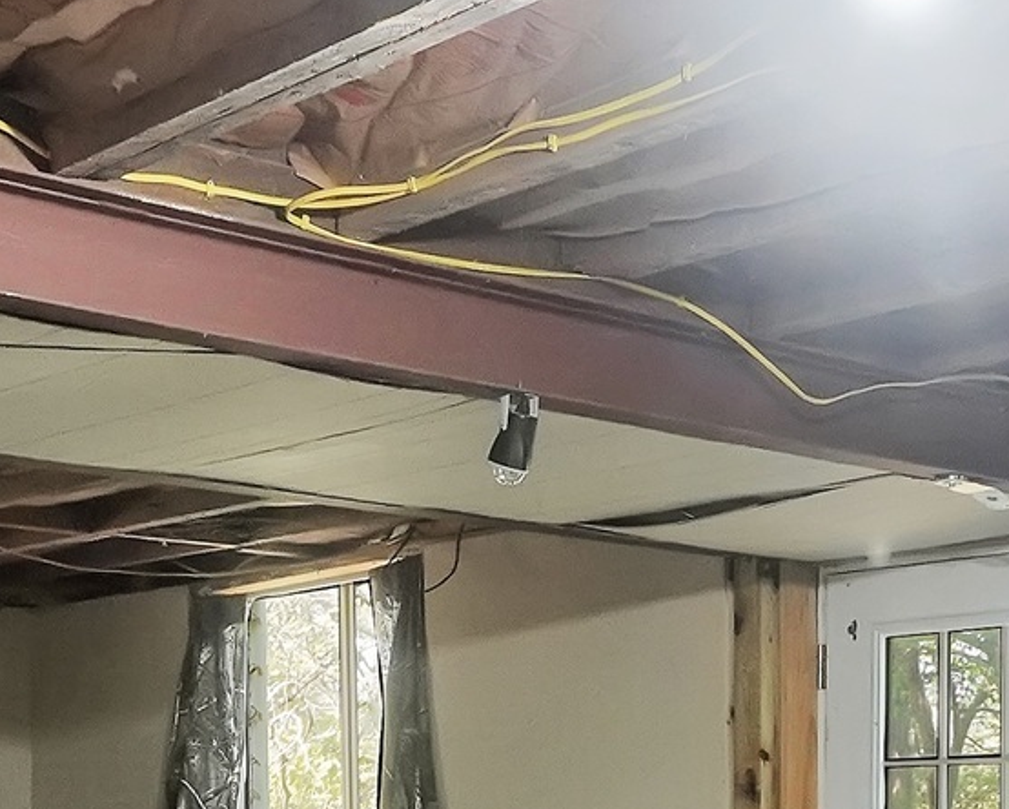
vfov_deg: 18.5
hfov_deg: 23.8
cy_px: 1011
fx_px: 2331
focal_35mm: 78
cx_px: 902
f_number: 7.1
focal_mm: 10
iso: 1600
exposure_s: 1/30
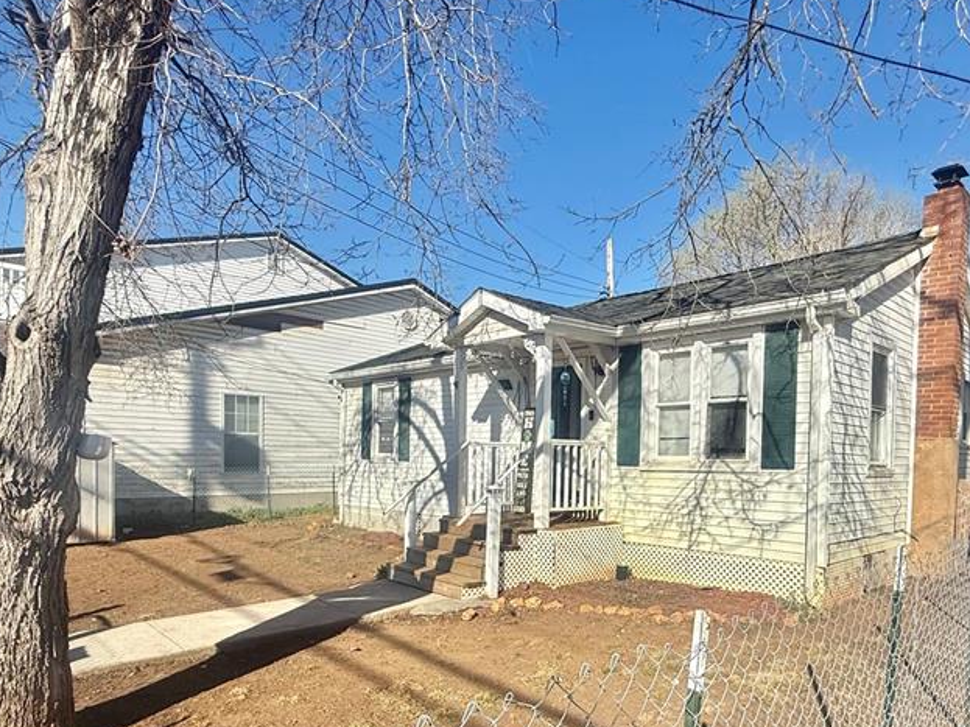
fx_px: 644
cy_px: 475
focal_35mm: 23
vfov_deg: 57.8
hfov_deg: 73.6
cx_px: 548
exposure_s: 1/5155
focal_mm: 2.22
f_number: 2.2
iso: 64
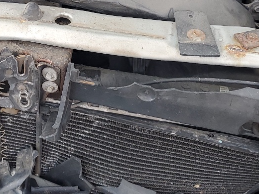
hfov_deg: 24.1
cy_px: -25
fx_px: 599
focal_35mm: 80
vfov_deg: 17.7
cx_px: 54
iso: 50
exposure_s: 1/263
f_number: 1.5
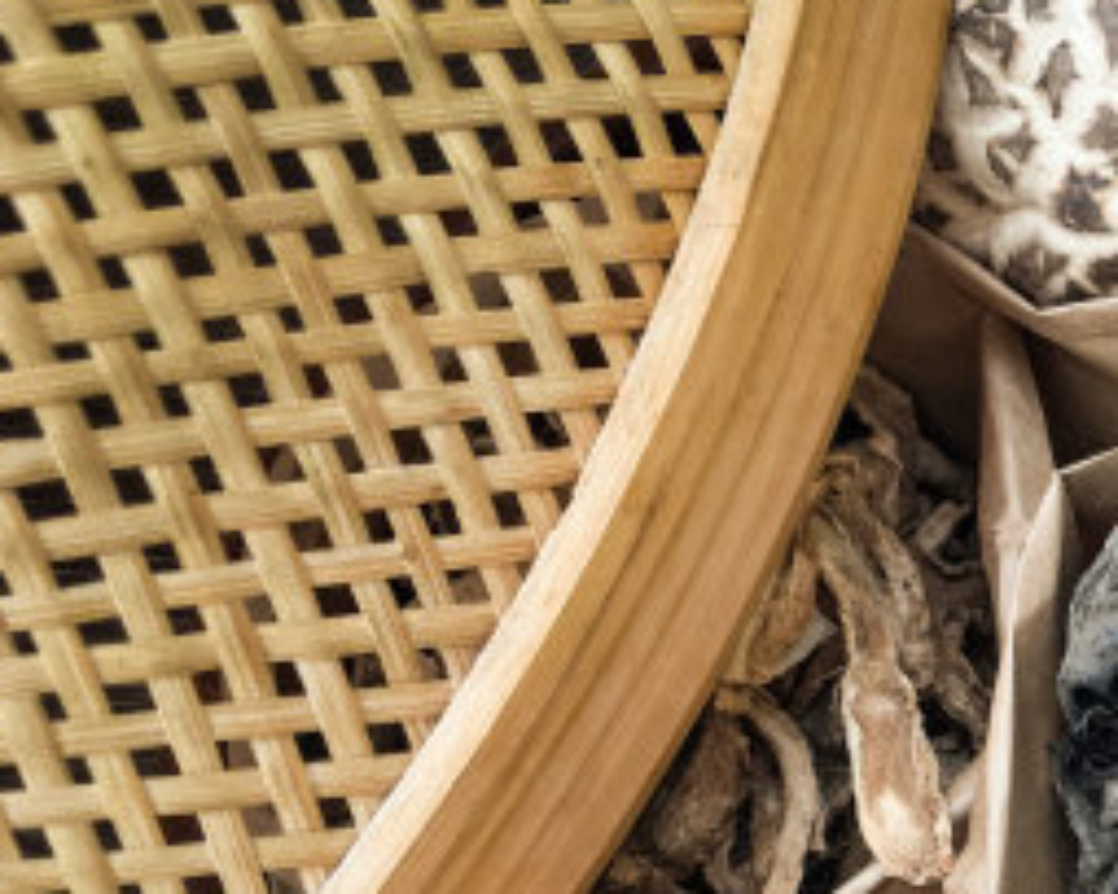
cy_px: 870
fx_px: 2250
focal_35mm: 68
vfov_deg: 21.8
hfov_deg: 25.5
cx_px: 1276
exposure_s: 1/100
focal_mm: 4.15
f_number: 2.2
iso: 40
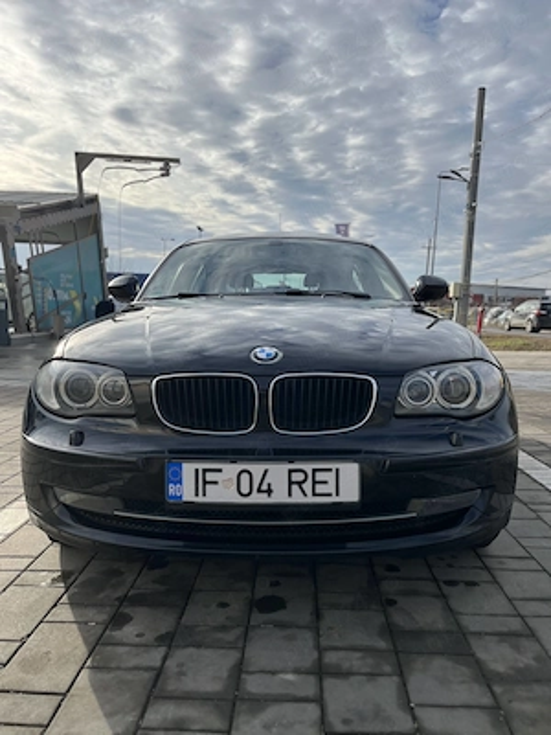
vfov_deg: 67.3
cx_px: 276
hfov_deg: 53.1
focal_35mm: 26
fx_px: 552
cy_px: 368
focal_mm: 5.1
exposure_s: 1/3876
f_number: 1.6
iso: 50
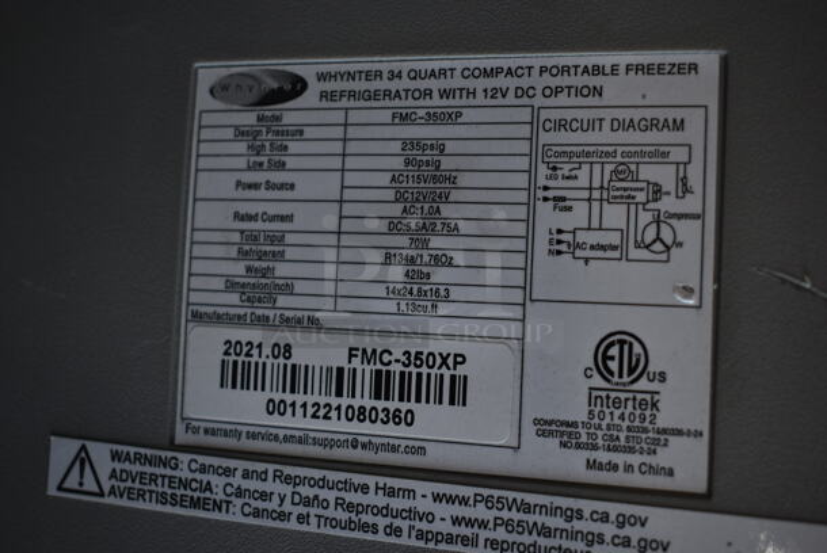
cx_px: 414
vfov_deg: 33.1
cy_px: 276
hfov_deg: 47.9
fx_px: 931
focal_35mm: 40
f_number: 4
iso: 200
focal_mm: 27
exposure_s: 1/40
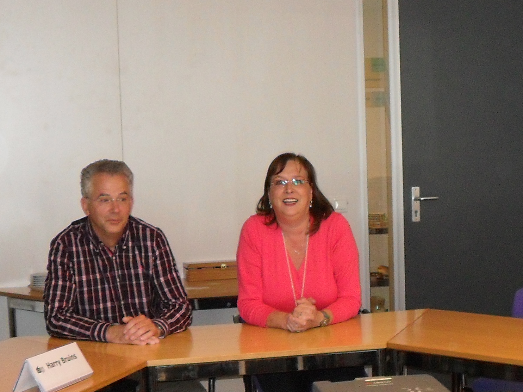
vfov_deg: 17.1
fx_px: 1299
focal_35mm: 86
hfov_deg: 22.7
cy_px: 292
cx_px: 332
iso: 200
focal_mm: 6.2
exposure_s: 1/45
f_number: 2.8
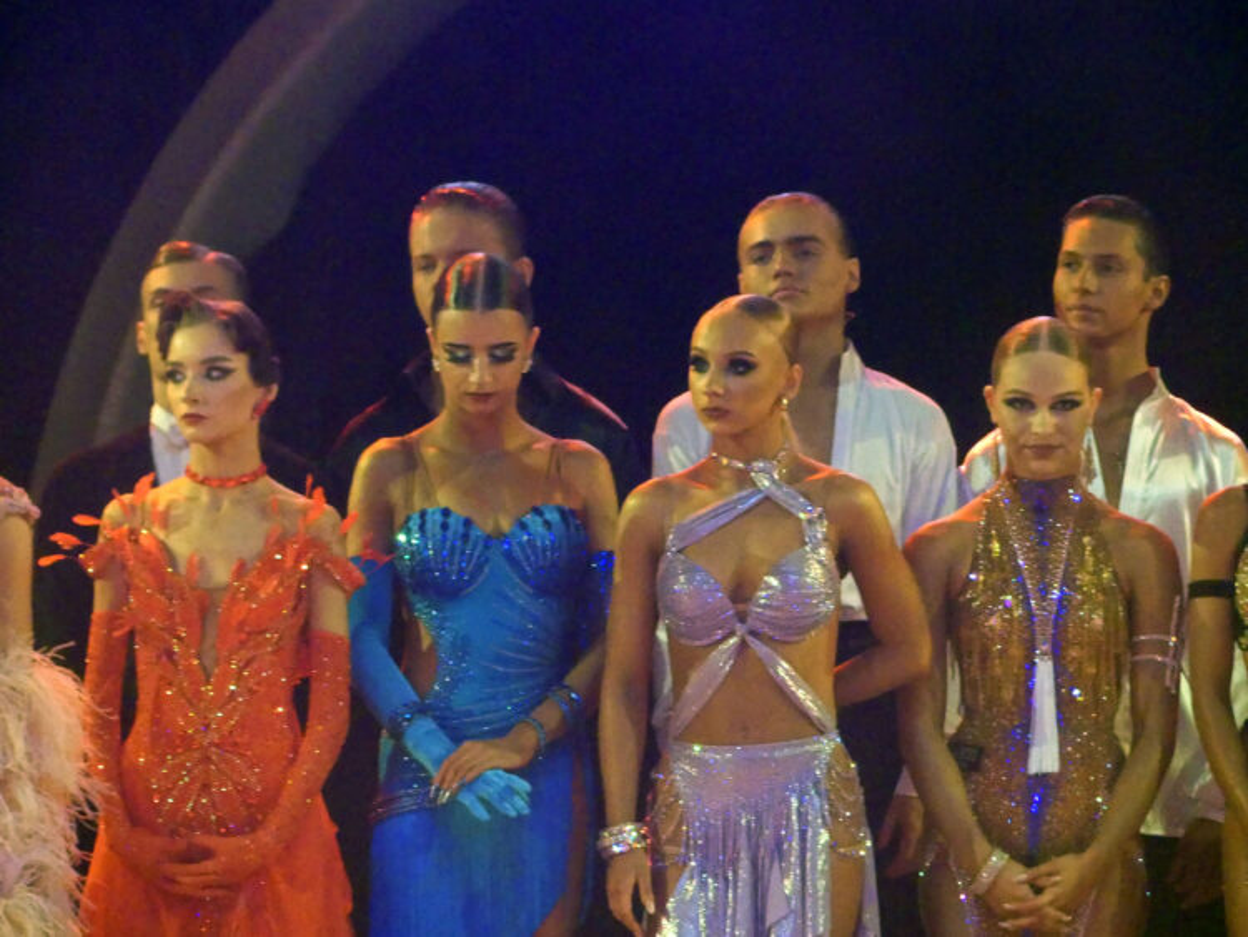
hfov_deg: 4.5
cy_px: 468
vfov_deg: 3.4
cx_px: 624
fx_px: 15976
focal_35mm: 443
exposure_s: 1/125
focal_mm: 79.8
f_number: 2.8
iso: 1250
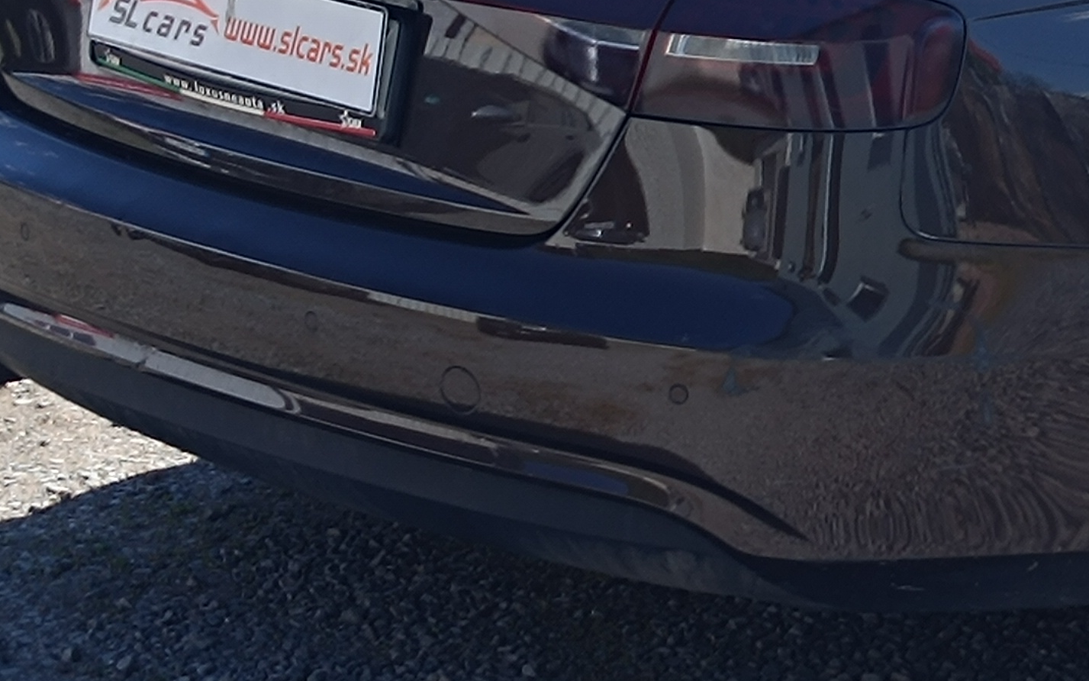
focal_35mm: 73
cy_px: -23
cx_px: 1337
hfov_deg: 25.1
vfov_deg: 17.4
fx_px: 2167
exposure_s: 1/543
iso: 51
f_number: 1.88
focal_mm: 5.59
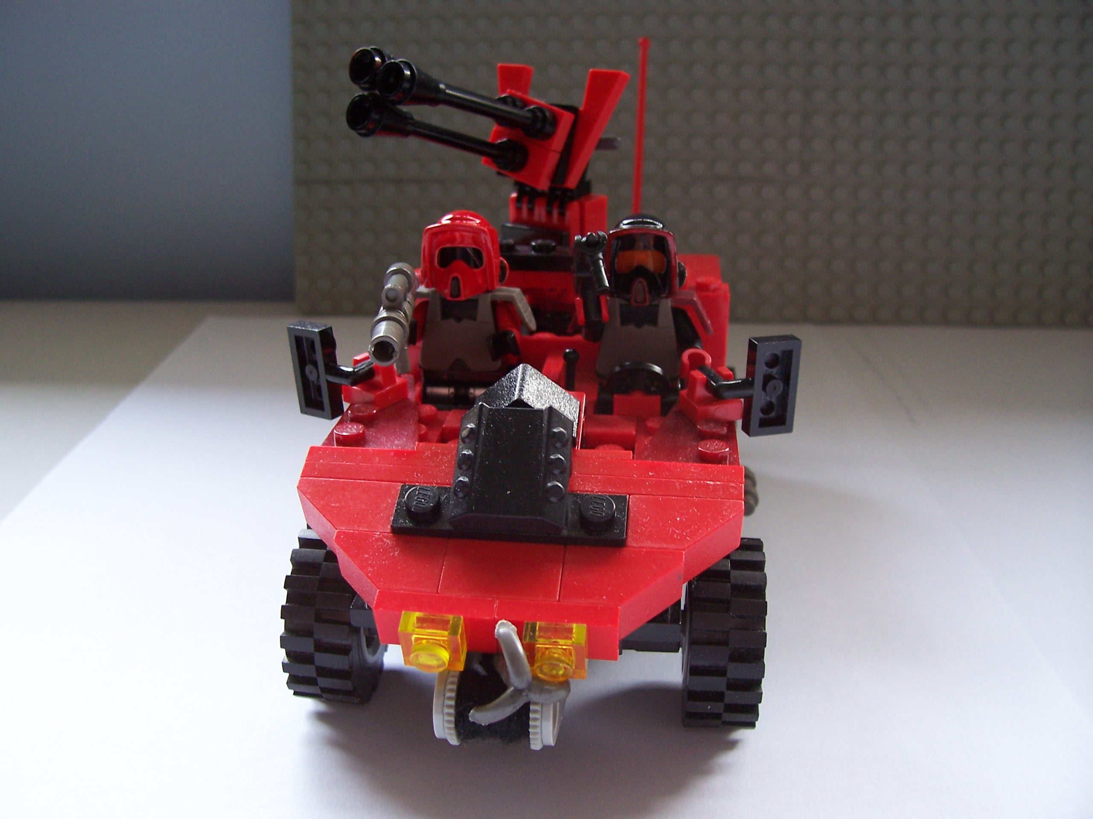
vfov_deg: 41.8
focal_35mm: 34
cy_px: 410
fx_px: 1074
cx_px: 546
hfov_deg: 54.0
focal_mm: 5.6
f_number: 2.7
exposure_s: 1/30
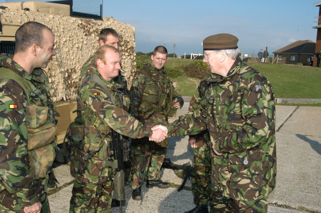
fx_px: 321
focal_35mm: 36
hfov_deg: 53.2
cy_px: 106
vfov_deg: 36.8
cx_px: 160
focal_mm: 24
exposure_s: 1/180
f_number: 14
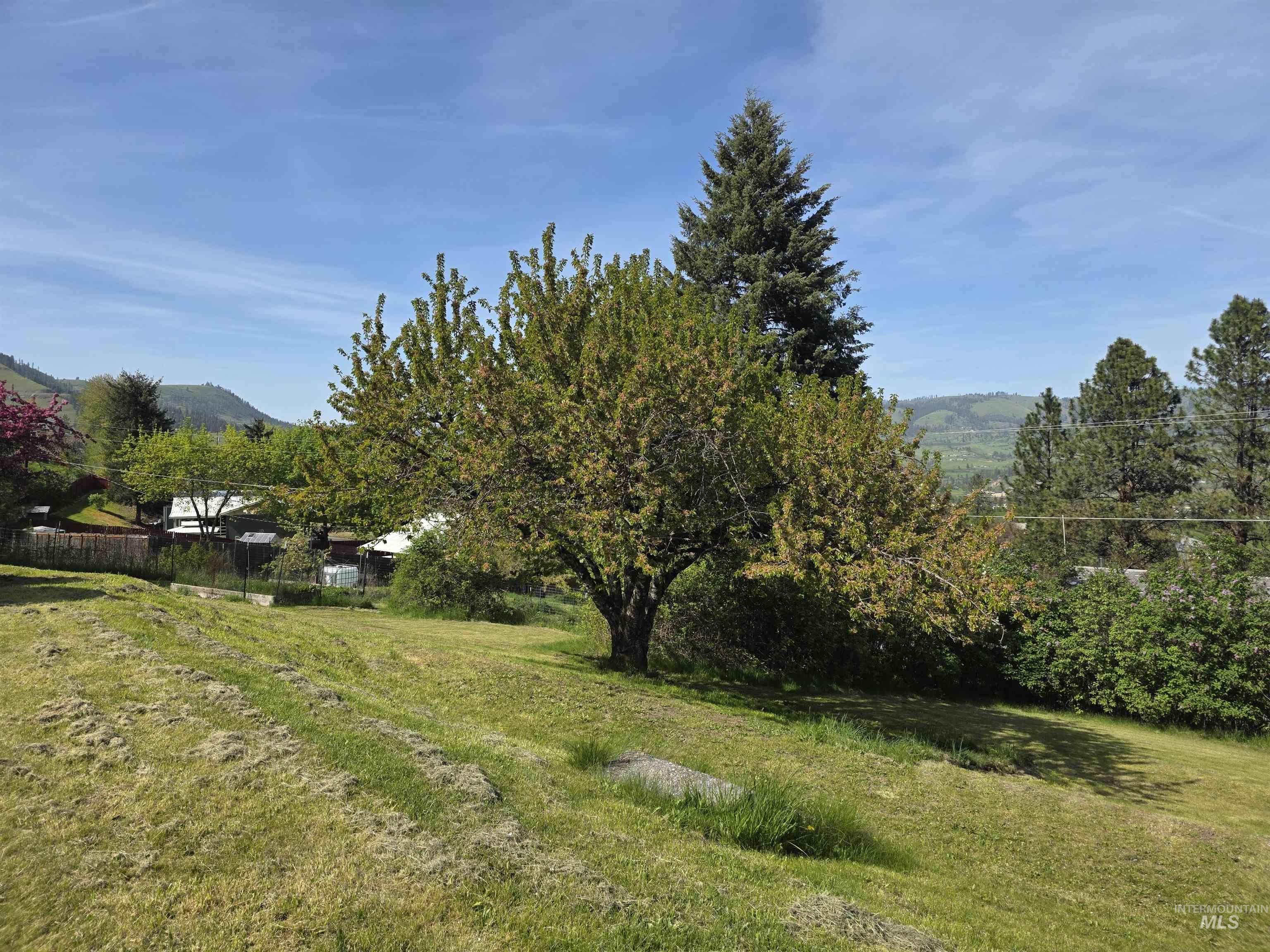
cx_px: 635
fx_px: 844
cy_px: 476
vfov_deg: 58.9
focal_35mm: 23
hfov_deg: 73.9
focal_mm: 6.3
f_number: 1.7
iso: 80
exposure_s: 1/5778
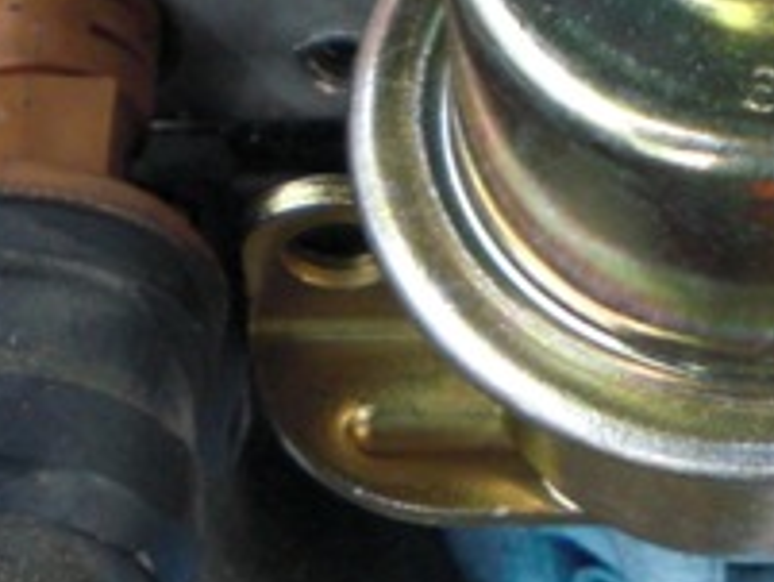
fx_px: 3378
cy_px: 405
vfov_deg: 9.8
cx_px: 712
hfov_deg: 13.0
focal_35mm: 151
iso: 200
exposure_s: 1/100
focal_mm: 6.3
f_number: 3.1
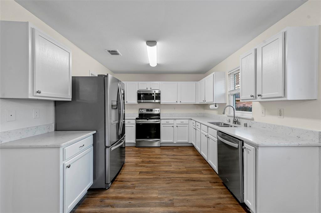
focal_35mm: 14
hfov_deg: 104.3
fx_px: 125
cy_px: 106
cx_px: 160
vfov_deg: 81.2
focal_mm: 14
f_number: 8
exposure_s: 1/5
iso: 400
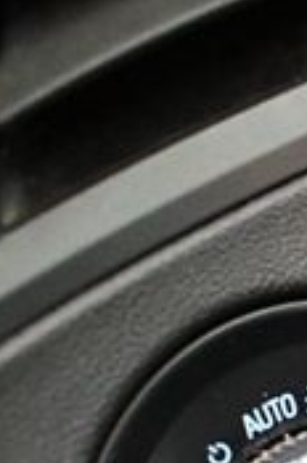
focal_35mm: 132
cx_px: 627
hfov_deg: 9.6
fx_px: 1695
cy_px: 564
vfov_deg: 15.0
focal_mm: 18
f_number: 3.5
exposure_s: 1/60
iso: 10000
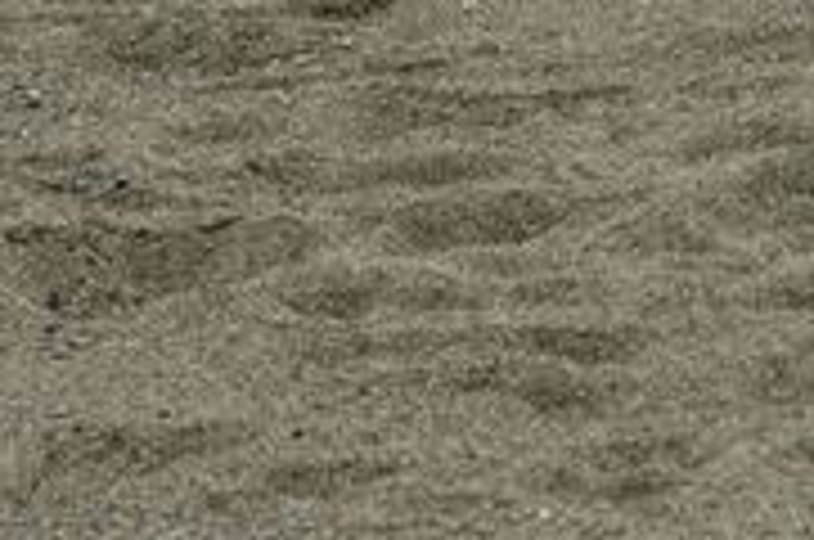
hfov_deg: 5.5
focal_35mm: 372
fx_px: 8396
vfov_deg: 3.7
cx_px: 495
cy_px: -410
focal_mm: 70
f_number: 10
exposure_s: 1/400
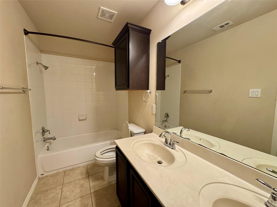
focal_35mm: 14
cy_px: 104
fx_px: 112
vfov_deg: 85.7
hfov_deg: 102.1
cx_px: 138
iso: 320
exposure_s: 1/120
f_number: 2.2
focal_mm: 2.22
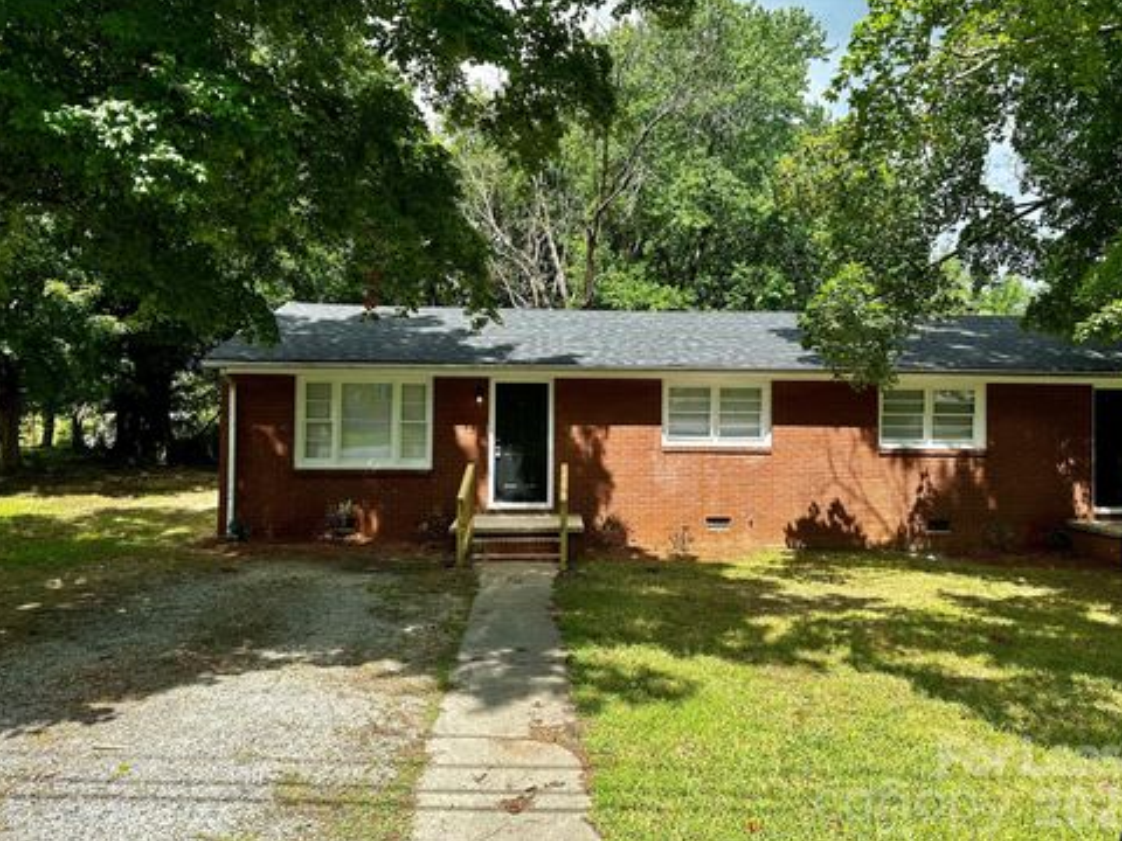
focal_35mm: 25
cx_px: 573
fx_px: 810
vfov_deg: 54.9
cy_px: 410
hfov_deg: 69.4
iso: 80
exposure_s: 1/1453
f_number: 1.78
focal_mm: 6.86
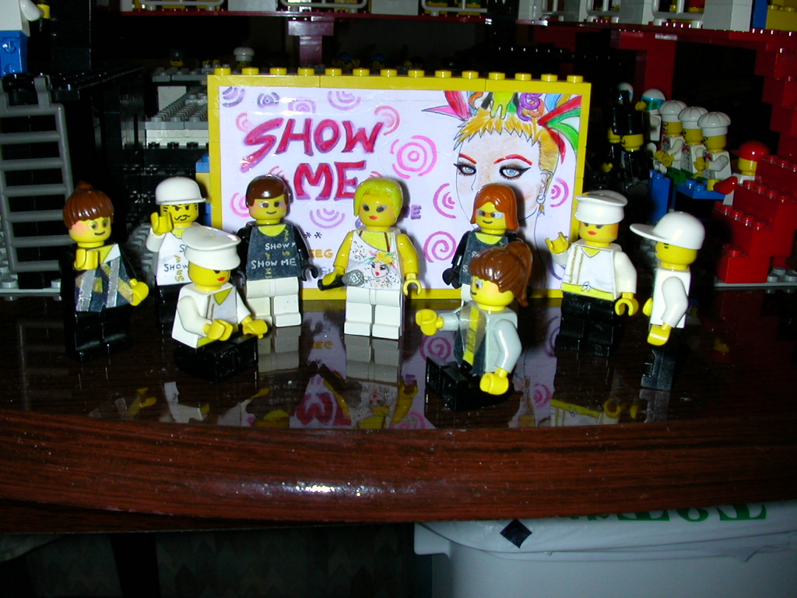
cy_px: 299
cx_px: 398
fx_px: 852
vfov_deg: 38.7
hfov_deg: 50.1
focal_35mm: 37
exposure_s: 1/59.9
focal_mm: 5.6
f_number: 4.5
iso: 100
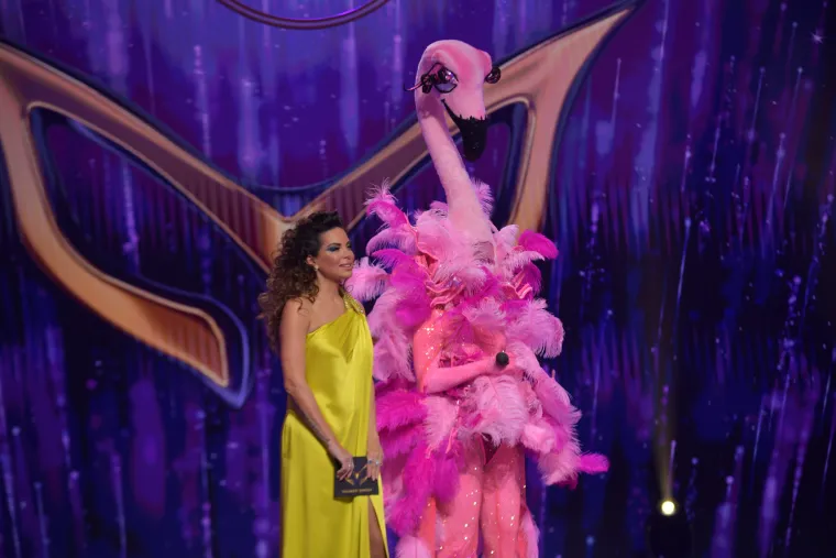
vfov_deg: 11.4
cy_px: 279
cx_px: 418
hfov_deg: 17.1
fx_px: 2787
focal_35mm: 120
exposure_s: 1/200
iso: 800
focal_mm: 120
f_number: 4
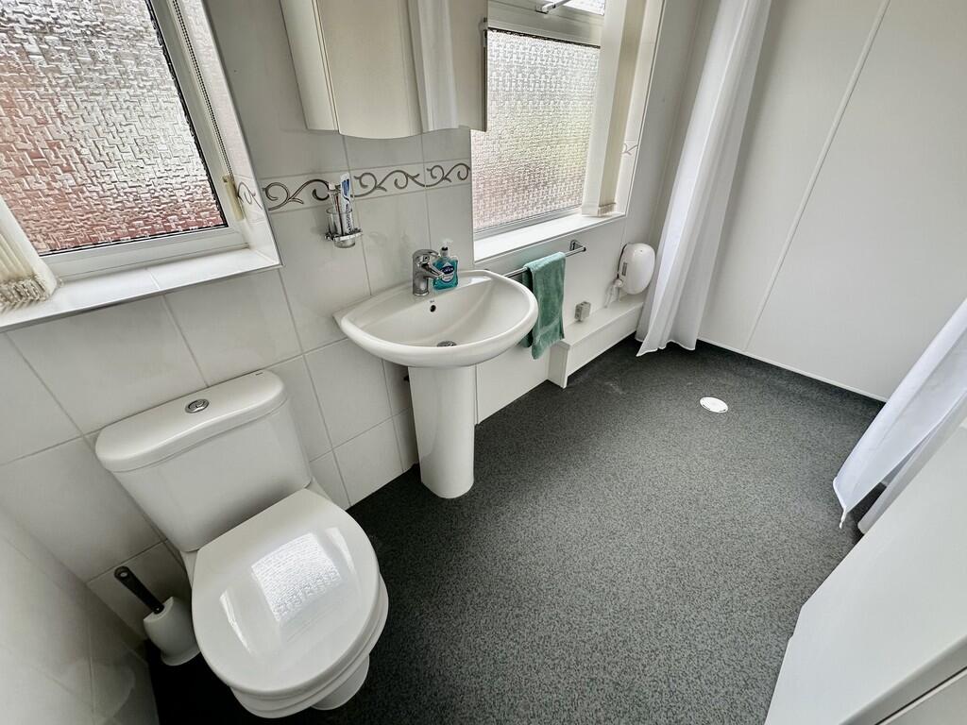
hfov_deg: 102.1
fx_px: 391
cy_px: 362
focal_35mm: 14
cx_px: 484
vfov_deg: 85.7
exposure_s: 1/99
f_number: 2.2
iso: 80
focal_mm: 2.22
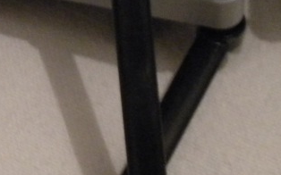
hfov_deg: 11.5
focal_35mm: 180
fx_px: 1378
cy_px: 82
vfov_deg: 7.3
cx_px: 2
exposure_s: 1/18.8
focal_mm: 9.3
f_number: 3.9
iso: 800
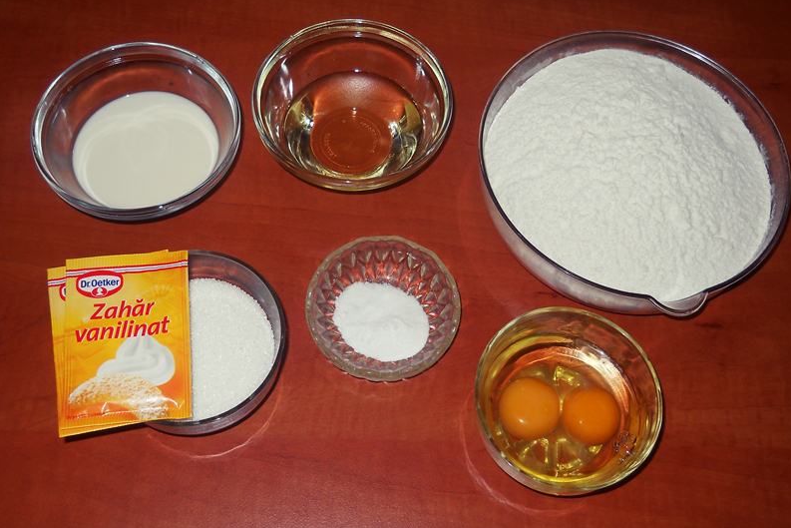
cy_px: 247
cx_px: 397
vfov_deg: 31.2
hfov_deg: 45.4
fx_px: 945
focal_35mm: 43
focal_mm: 6.72
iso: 80
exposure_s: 1/30
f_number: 3.1
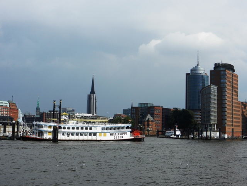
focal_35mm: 60
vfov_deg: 24.4
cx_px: 124
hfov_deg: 32.2
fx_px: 428
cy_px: 93
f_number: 4.5
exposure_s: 1/1600
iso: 160
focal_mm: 10.9
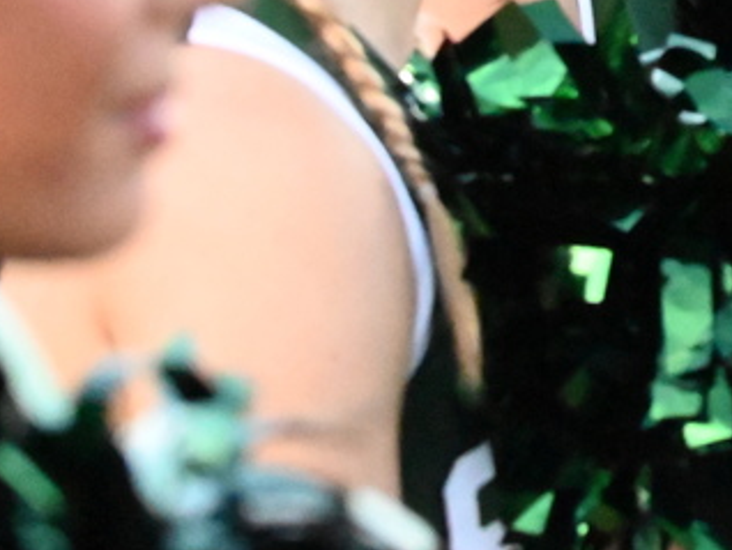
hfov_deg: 2.8
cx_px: 1070
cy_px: -183
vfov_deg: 2.1
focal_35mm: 696
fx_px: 14729
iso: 25600
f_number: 7.1
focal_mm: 150
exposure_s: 1/4000
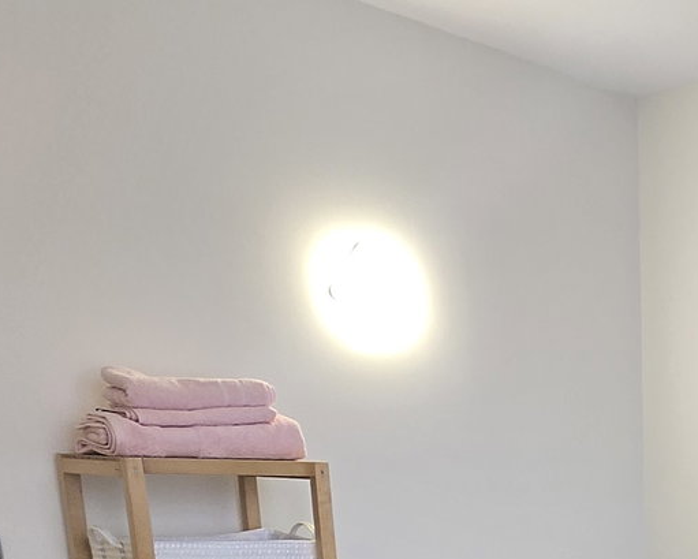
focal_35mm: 53
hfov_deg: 29.0
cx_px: 899
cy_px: 758
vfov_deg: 24.4
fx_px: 1095
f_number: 2.2
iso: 64
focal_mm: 1.7
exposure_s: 1/50
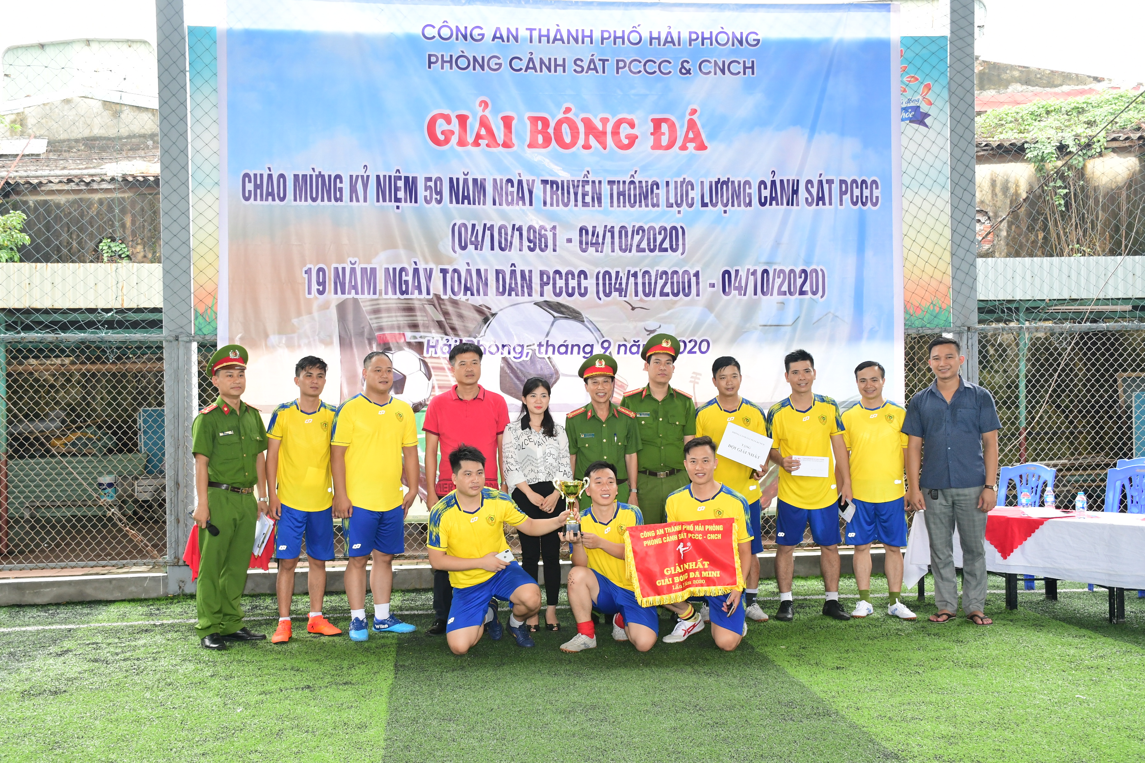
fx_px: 1240
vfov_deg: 34.2
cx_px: 572
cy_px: 382
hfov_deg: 49.6
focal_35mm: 39
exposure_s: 1/200
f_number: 5.6
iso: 800
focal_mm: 26
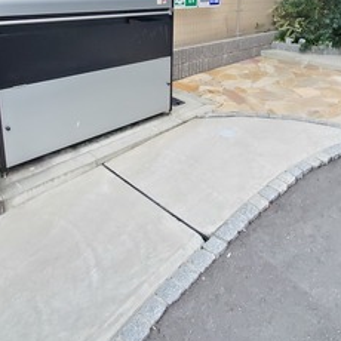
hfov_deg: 57.0
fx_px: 312
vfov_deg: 52.5
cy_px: 55
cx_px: 200
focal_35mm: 28
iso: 640
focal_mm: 1.8
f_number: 2.2
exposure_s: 1/30
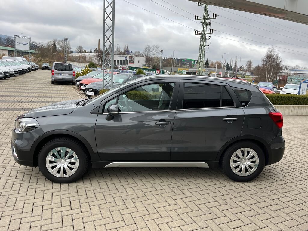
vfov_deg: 53.1
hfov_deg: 67.3
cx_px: 154
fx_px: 231
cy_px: 116
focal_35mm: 26
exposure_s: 1/515
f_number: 1.6
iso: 50
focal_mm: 5.1
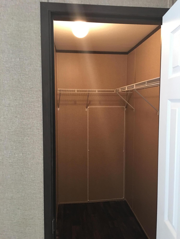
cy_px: 120
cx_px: 90
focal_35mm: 29
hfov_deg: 48.2
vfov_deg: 61.7
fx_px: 201
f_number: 2.2
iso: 100
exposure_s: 1/15
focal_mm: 4.15
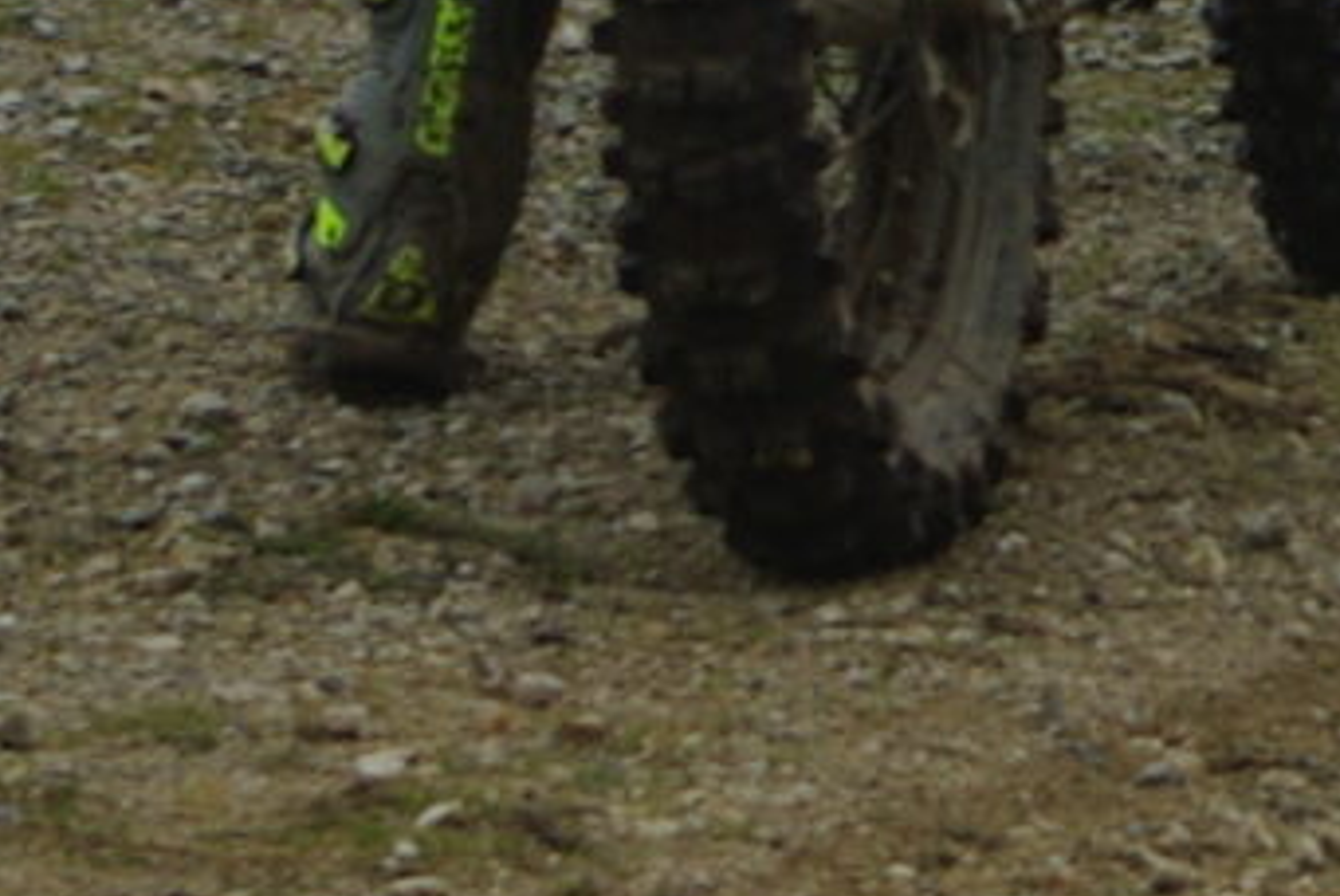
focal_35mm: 563
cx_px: 2511
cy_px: -1246
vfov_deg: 2.4
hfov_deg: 3.6
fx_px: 20973
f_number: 5.6
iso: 100
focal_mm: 50
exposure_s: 1/125
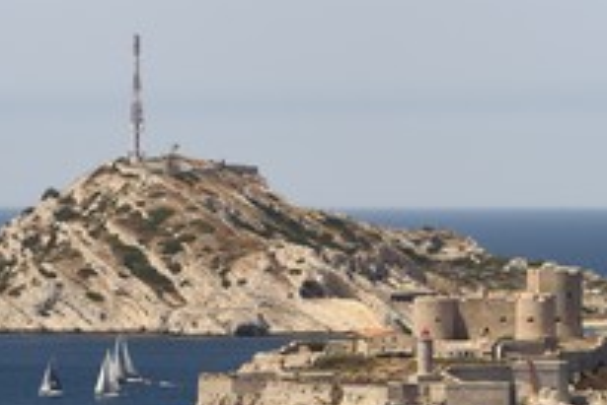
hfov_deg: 5.0
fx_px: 6918
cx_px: 400
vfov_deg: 3.4
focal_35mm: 410
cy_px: 337
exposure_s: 1/400
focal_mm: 200
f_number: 14
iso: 200
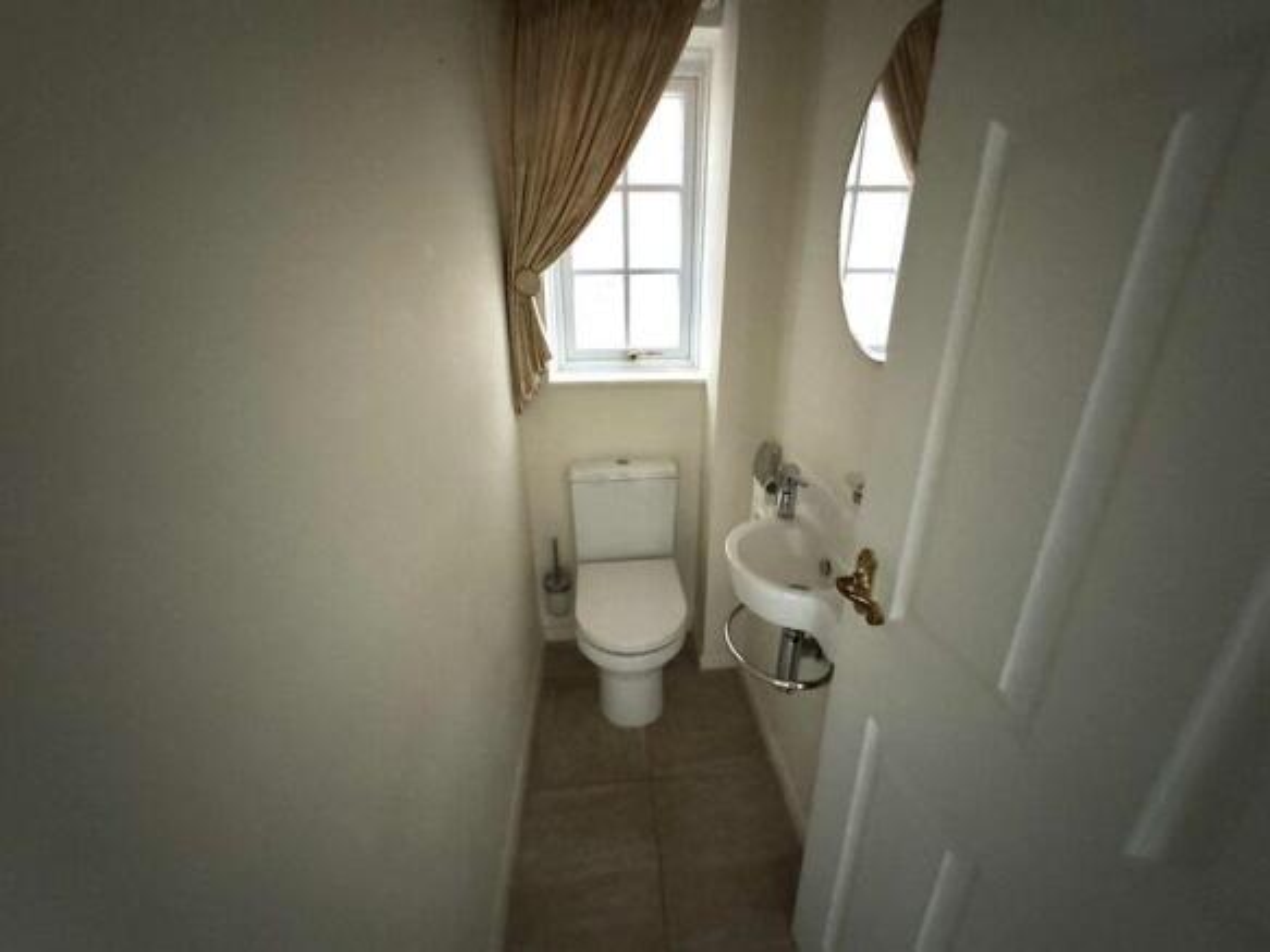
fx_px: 514
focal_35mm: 14
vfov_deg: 85.7
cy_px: 476
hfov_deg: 102.1
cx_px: 635
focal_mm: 2.22
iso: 1600
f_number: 2.2
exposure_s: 1/30
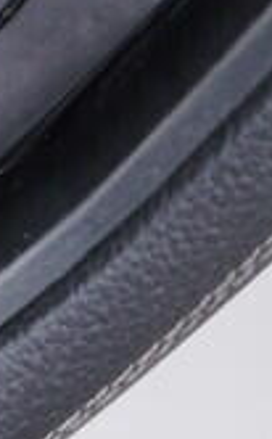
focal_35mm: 227
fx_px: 2706
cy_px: 1
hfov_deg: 5.6
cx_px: -378
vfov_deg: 9.2
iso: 200
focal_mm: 24
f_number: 2.8
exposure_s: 1/40
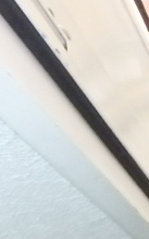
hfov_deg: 14.9
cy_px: 31
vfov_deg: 30.3
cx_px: 328
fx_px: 422
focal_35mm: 65
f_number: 6
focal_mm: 3.7
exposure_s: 1/8
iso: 1600
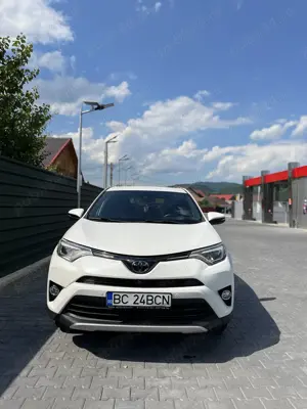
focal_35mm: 26
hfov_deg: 53.1
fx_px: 307
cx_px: 154
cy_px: 204
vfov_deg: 67.3
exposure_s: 1/6494
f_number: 1.6
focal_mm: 5.1
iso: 50
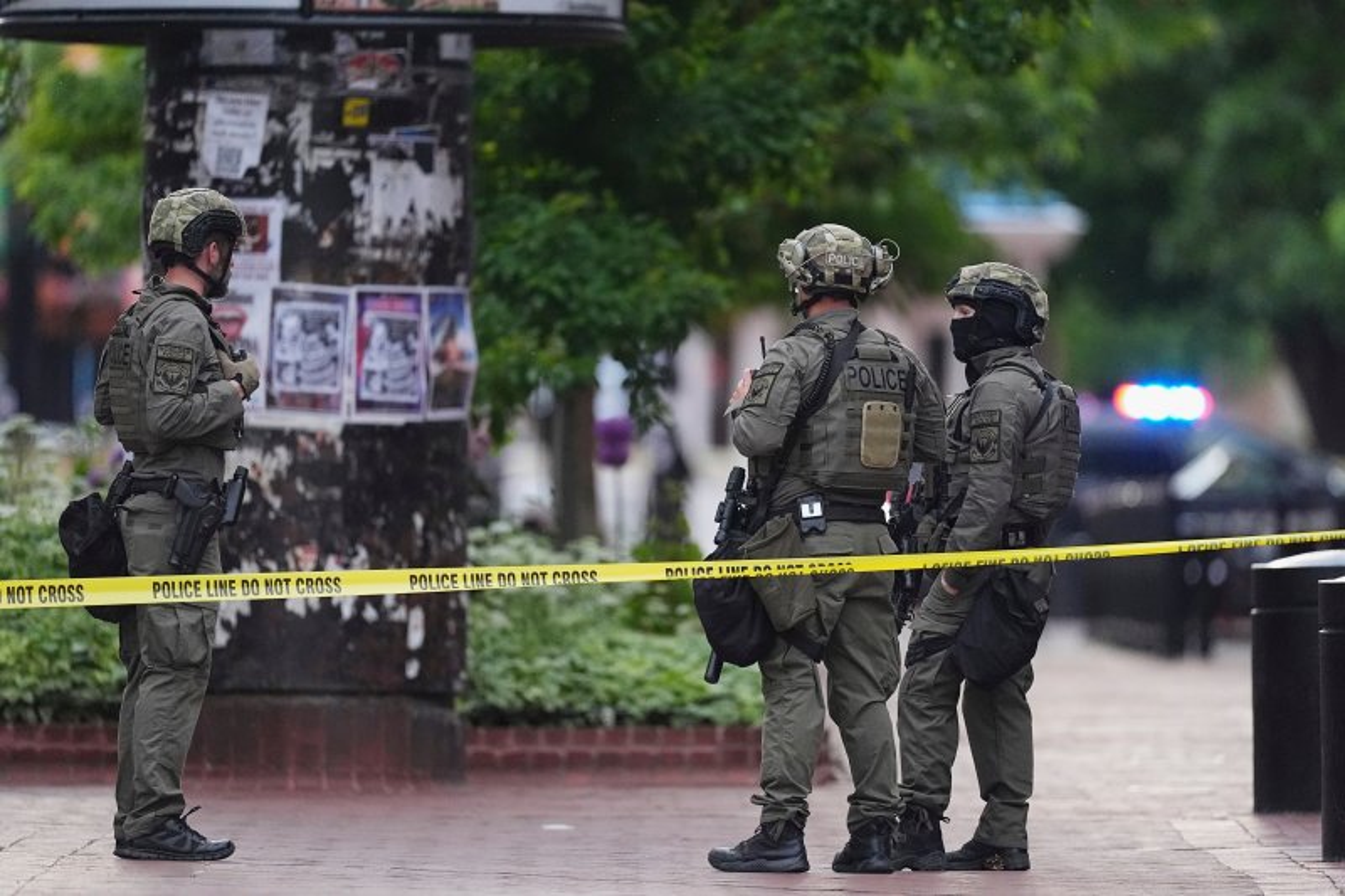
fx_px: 22411
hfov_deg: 3.4
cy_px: 448
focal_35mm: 600
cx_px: 672
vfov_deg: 2.3
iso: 5000
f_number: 4
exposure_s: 1/1250
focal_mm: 600
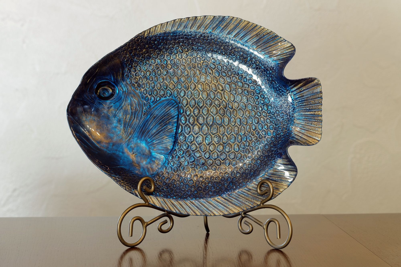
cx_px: 200
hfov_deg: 28.8
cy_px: 134
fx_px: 780
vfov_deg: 19.5
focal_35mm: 70
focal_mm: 70
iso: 400
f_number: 5.6
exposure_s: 1/5
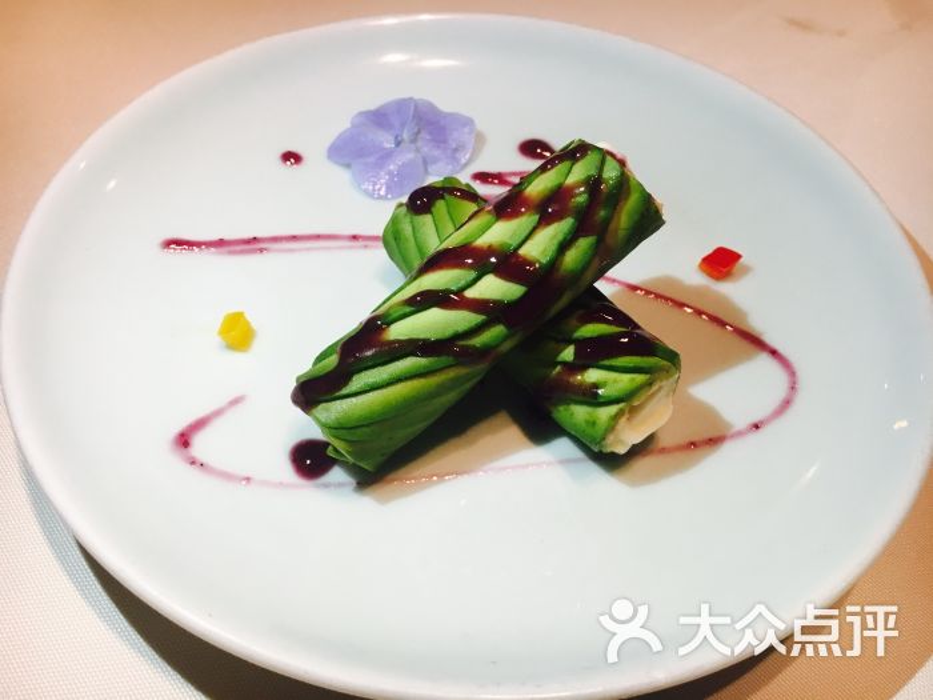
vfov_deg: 48.2
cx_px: 466
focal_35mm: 29
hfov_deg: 61.7
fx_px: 782
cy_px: 350
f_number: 2.2
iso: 50
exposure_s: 1/33
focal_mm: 4.15
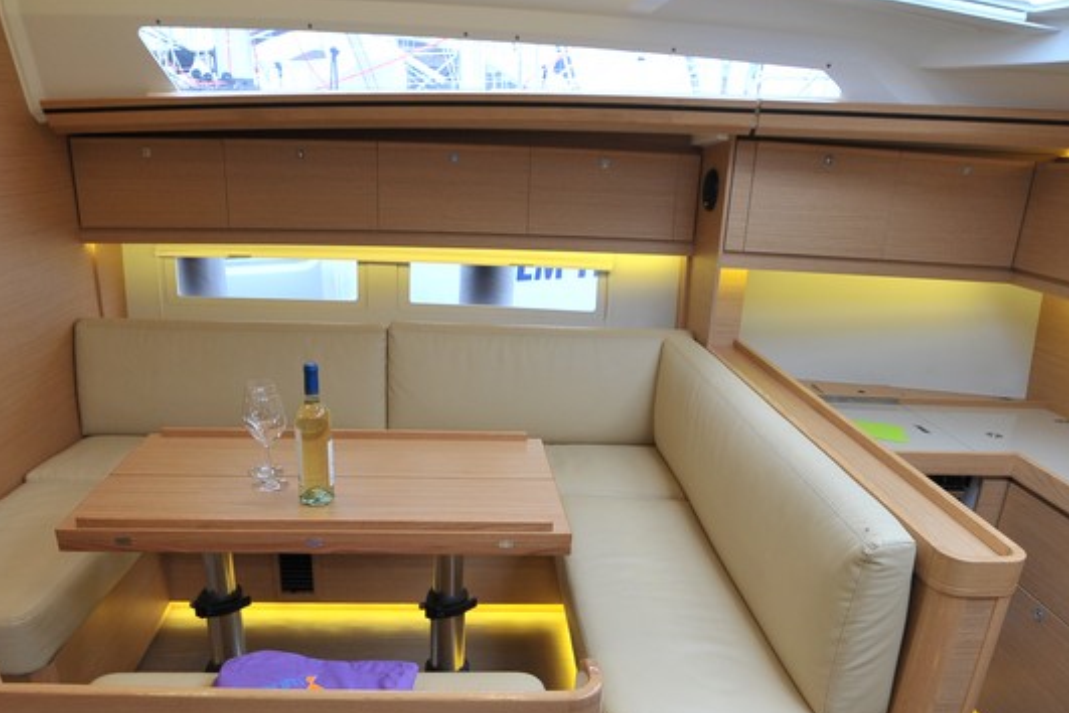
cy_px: 509
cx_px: 523
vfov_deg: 46.7
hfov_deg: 67.4
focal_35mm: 27
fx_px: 802
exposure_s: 1/100
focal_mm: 14
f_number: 5.6
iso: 800
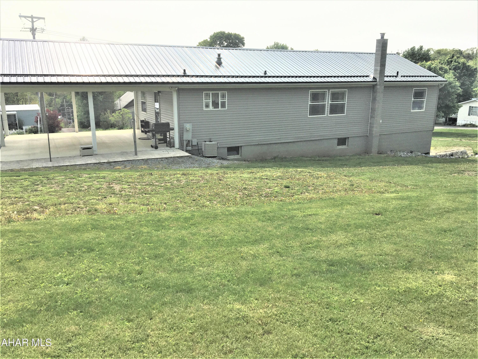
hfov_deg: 61.7
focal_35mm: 29
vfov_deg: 48.2
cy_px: 180
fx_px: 400
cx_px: 239
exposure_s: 1/2024
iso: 25
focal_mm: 4.15
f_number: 2.2
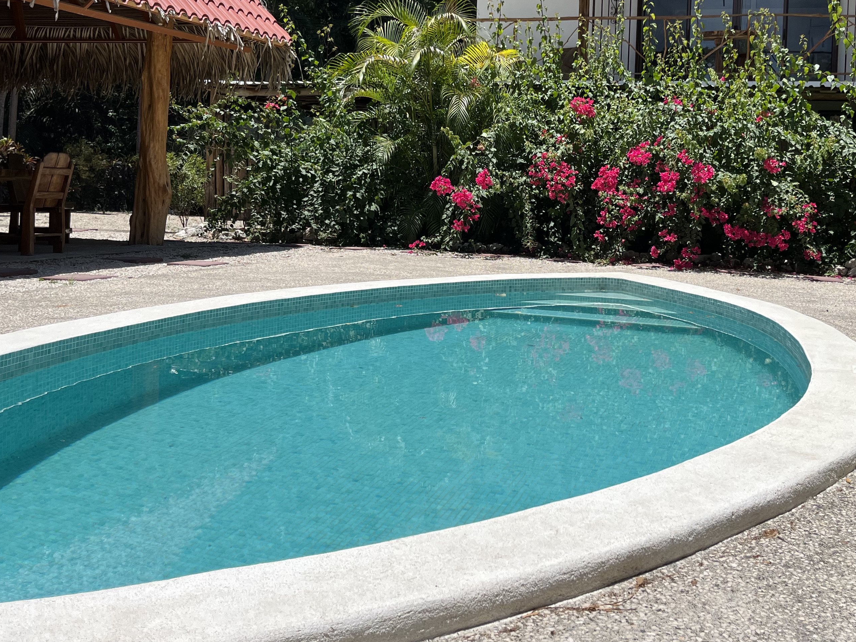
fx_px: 1014
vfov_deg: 34.6
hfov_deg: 45.4
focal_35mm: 41
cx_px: 532
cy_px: 183
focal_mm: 5.1
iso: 50
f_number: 1.6
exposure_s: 1/4484
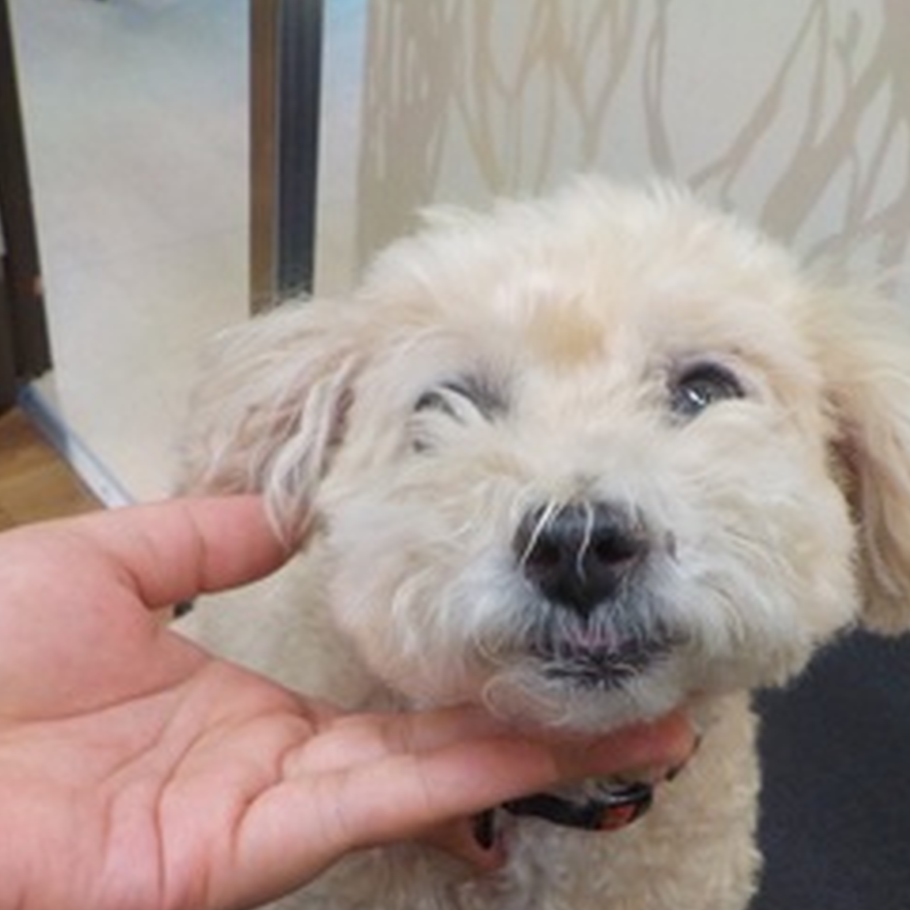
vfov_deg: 37.6
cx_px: 548
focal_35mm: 44
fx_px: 1309
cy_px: 657
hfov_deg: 38.2
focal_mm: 4.1
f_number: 3.3
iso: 180
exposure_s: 1/30
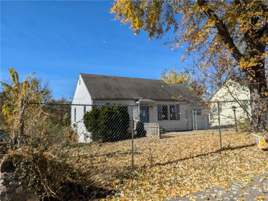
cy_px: 100
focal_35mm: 27
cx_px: 134
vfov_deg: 51.4
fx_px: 209
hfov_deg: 65.3
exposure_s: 1/7812
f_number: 1.73
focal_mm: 4.38
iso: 68
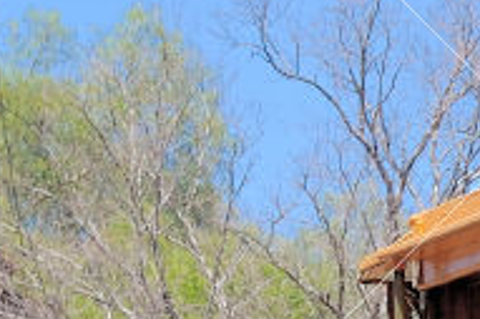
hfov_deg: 5.0
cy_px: 504
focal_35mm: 388
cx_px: 1455
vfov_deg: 3.5
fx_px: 5169
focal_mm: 38
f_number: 8
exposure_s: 1/500
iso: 200
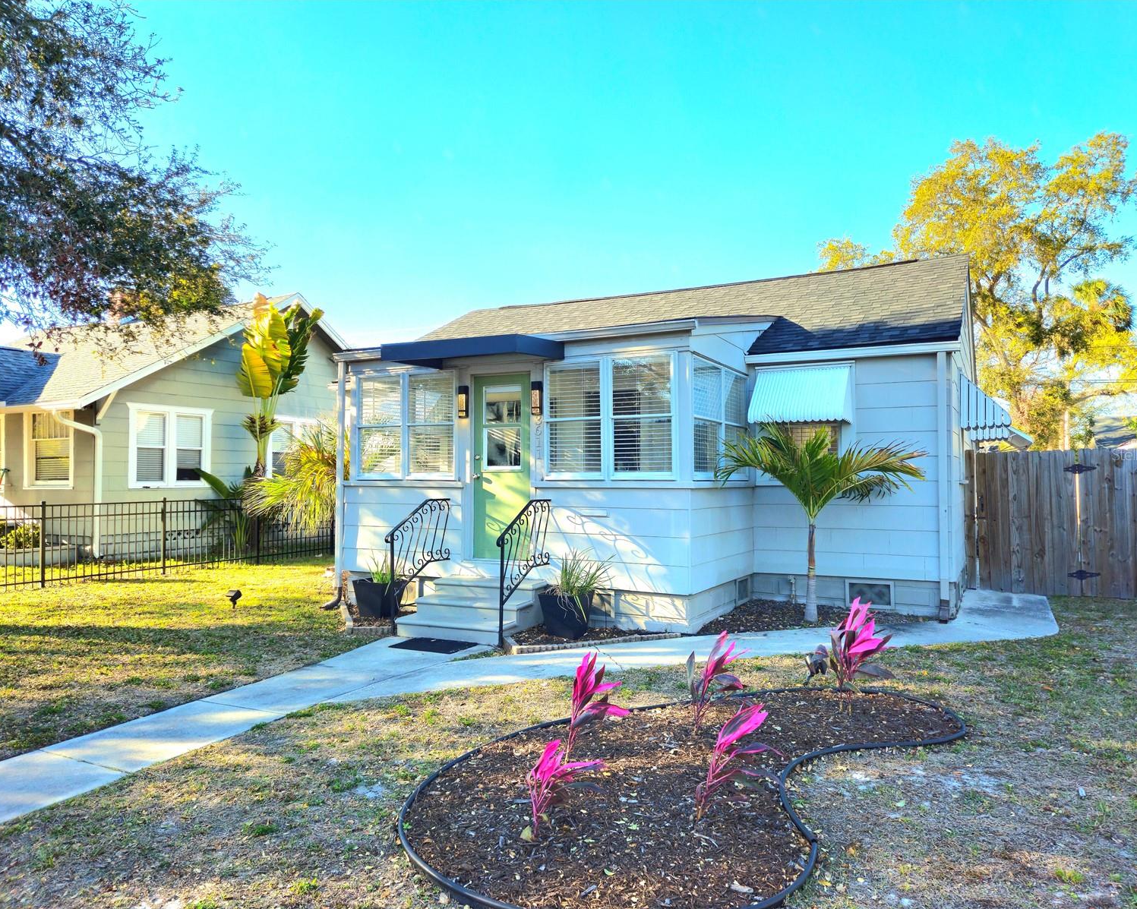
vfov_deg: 58.8
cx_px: 576
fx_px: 807
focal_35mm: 24
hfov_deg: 70.3
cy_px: 454
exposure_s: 1/455
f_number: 1.8
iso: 25
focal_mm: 5.4
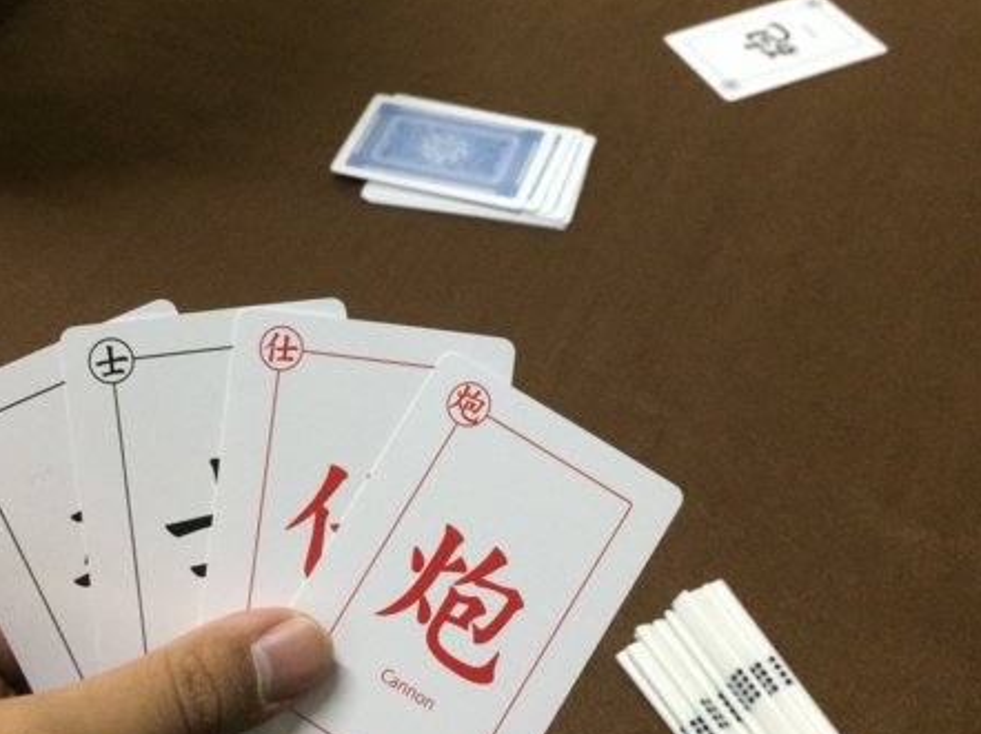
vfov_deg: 34.2
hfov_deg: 44.7
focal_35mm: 42
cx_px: 422
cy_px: 304
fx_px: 1190
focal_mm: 4.15
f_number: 2.2
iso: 250
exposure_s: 1/30
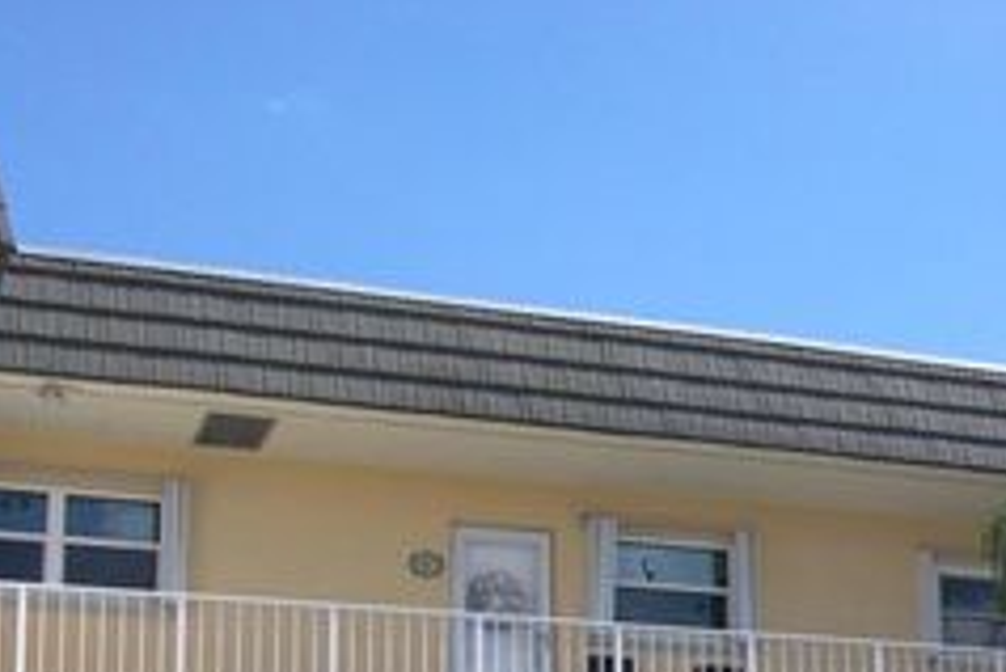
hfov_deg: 23.4
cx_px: 1014
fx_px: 2321
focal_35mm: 83
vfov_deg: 16.1
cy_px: 683
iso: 100
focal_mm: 8
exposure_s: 1/209
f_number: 7.6
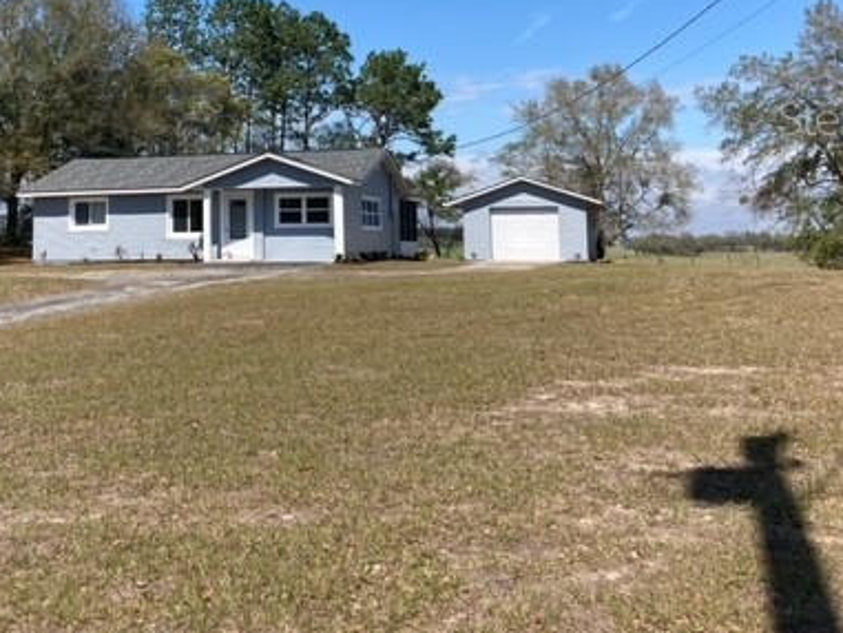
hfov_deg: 39.9
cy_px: 117
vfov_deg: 30.1
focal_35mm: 47
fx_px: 1145
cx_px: 279
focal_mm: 3.99
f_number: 1.8
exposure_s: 1/2183
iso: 20
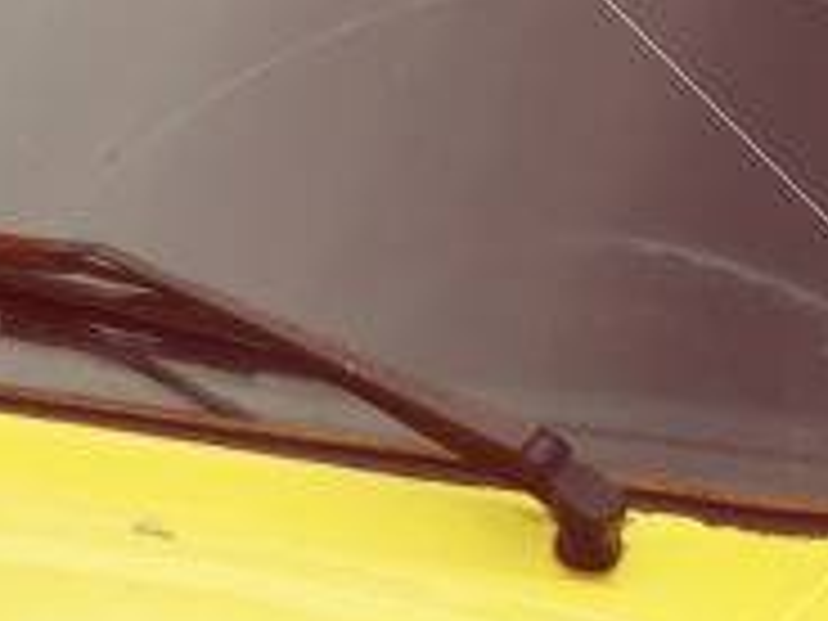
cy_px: 1321
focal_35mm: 1059
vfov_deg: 1.4
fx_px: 25331
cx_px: -657
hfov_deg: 1.9
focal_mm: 75
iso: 200
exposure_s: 1/125
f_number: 4.8
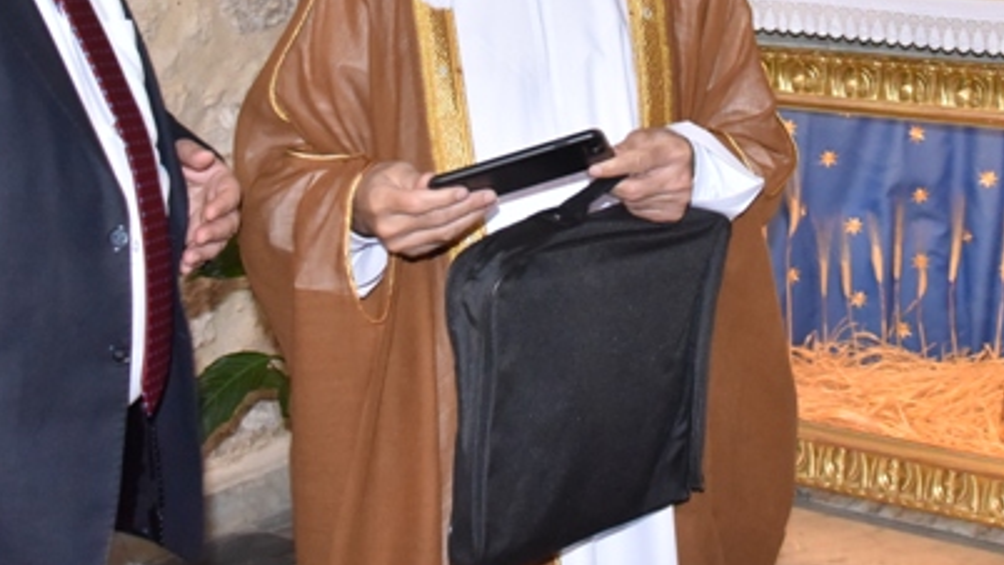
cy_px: -74
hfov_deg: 32.8
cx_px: 527
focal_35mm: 64
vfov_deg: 18.1
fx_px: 1704
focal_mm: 24
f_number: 6.3
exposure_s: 1/60
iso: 2500
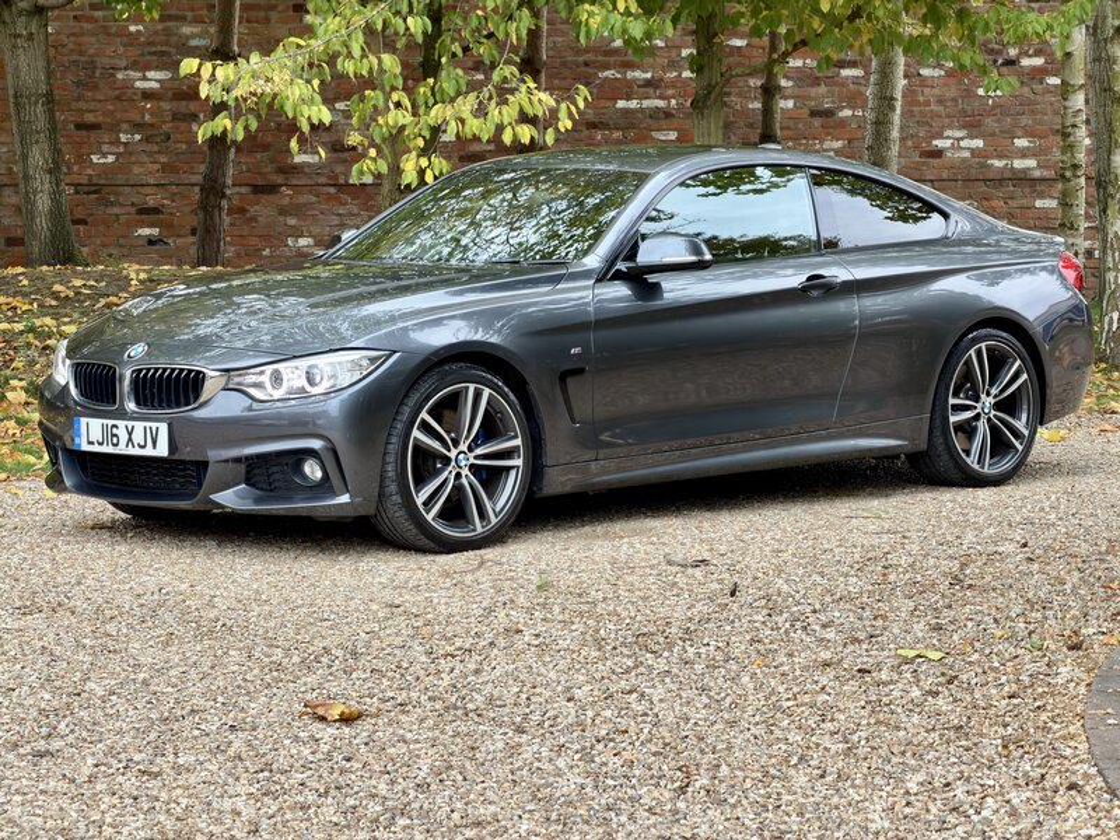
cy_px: 420
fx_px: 3235
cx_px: 560
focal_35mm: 100
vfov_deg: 14.8
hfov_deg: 19.6
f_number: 2.8
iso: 80
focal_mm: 16.89
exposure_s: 1/121
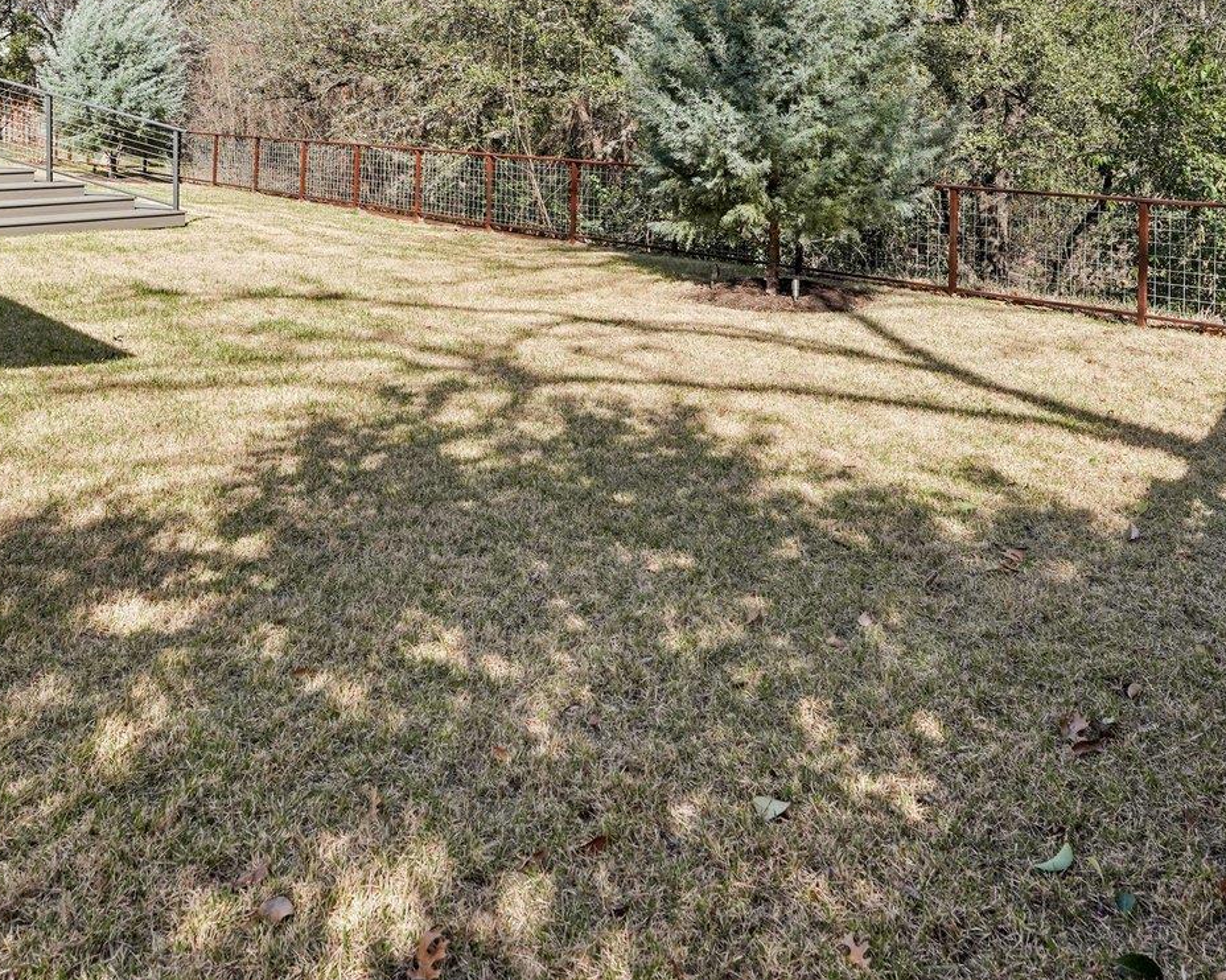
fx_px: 1052
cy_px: 105
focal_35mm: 29
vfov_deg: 45.5
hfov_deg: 60.2
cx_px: 532
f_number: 8
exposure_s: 1/800
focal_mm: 14
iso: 400
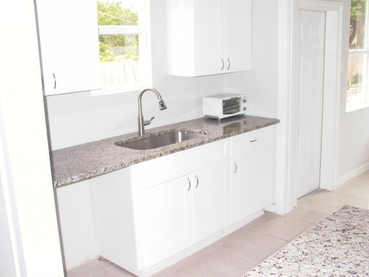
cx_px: 184
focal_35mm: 38
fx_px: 405
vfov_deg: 37.7
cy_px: 138
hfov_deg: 49.0
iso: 100
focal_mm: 8.19
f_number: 2.13
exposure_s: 1/64.2
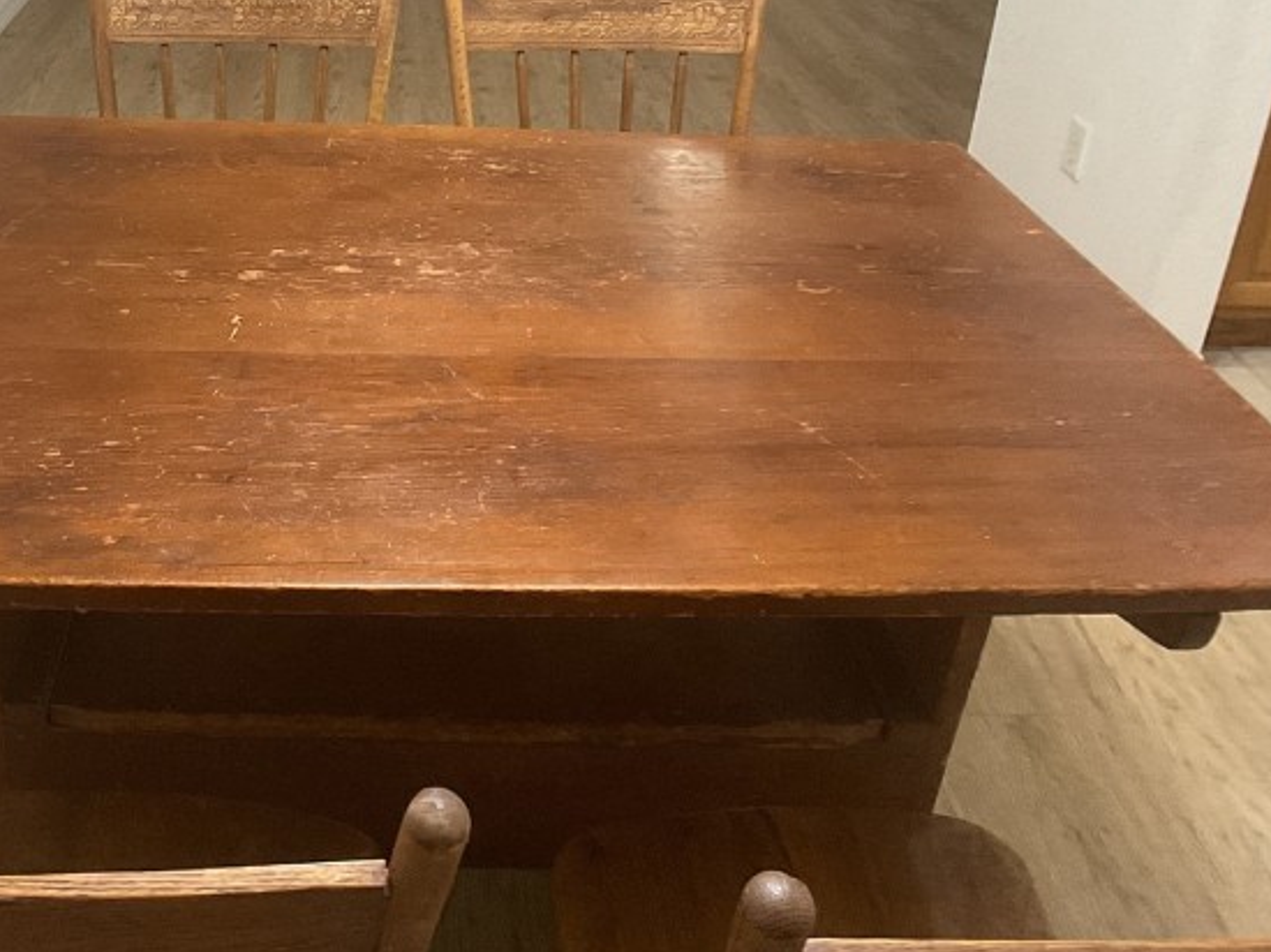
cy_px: 217
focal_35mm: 54
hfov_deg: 34.8
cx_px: 328
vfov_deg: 26.6
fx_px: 1982
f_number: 1.8
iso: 200
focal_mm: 3
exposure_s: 1/60
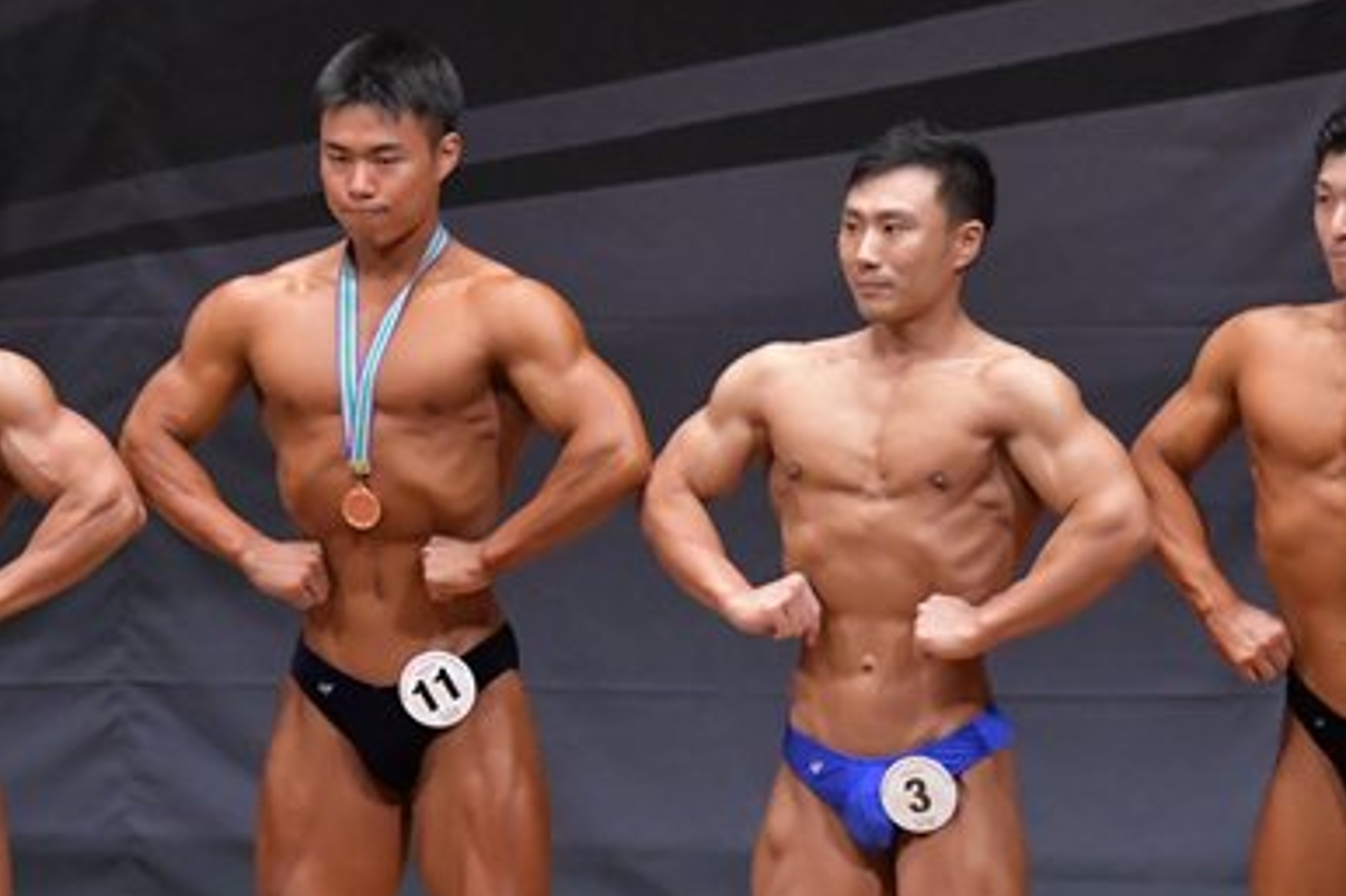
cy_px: 645
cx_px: 284
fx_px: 16892
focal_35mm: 452
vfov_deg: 3.0
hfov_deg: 4.6
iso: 6400
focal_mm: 150
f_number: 5.6
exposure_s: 1/400
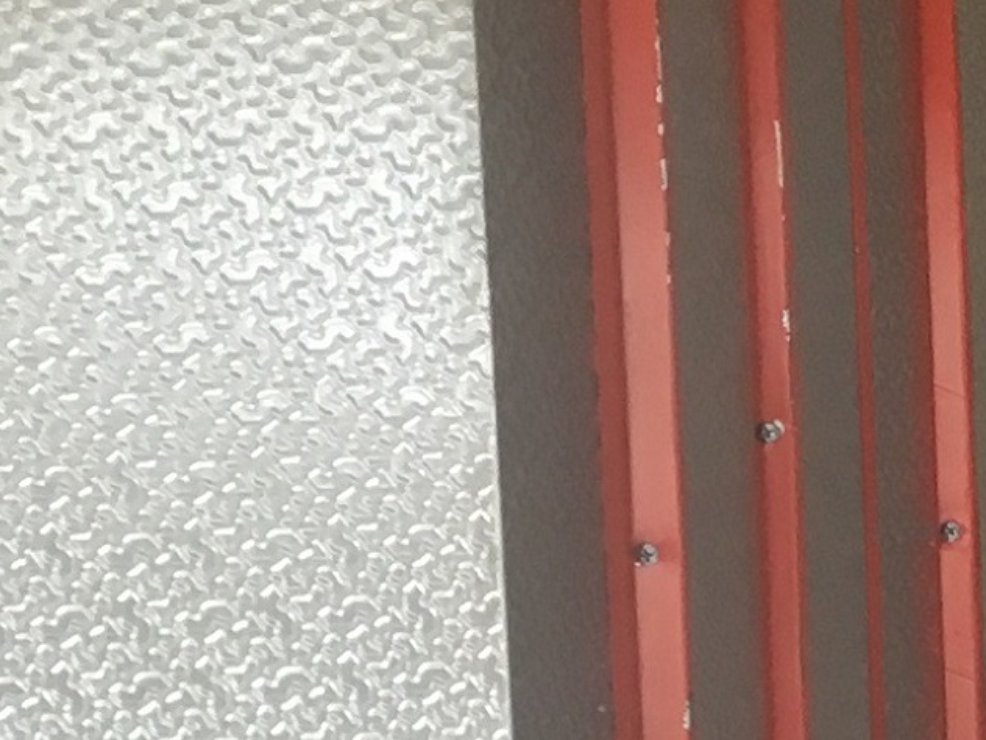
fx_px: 4130
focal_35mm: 145
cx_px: 2339
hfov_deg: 11.4
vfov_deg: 10.1
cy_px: 792
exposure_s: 1/33
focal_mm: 4.15
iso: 32
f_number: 2.2
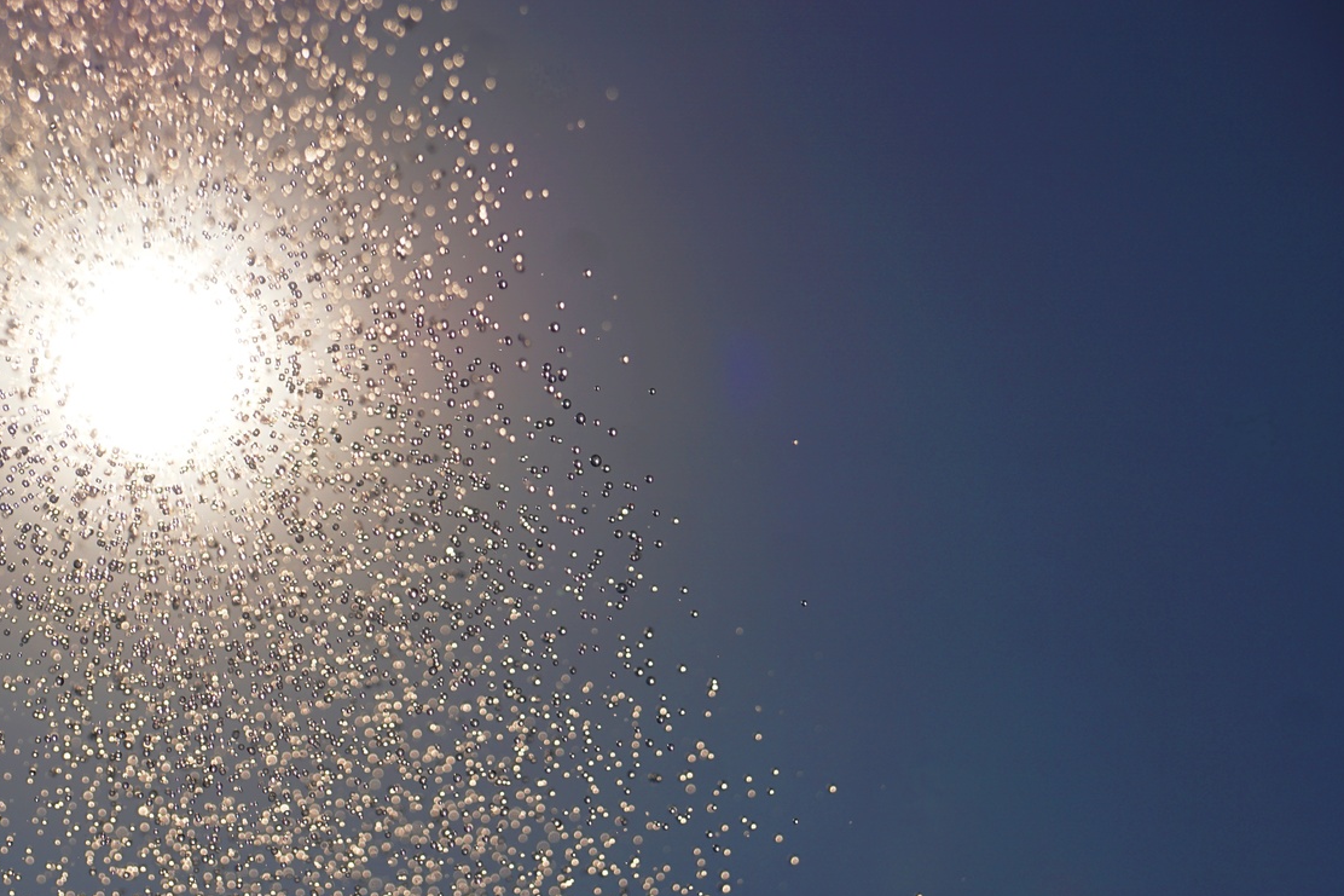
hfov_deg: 14.5
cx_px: 525
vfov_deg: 9.7
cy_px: 545
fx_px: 5286
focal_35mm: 142
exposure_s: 1/5000
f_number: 5.6
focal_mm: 75
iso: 100
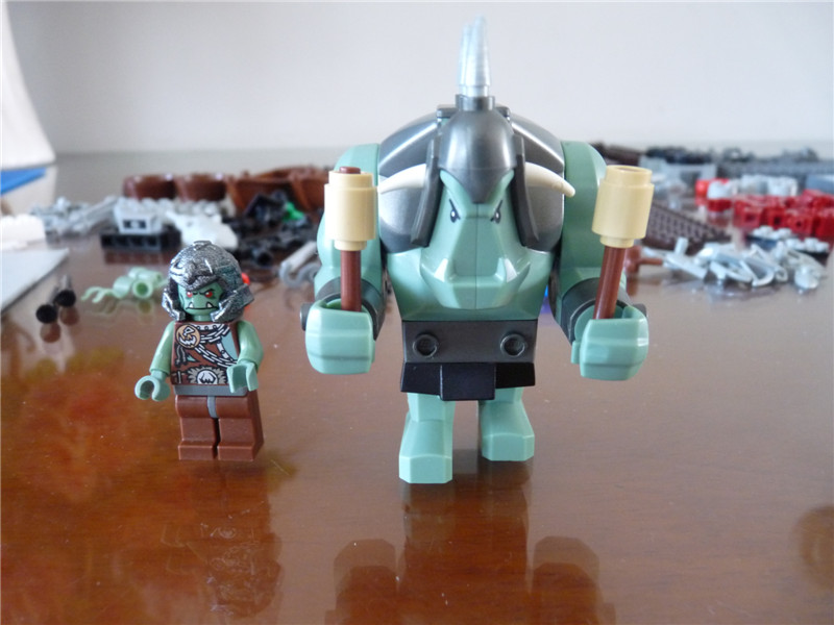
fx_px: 651
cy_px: 312
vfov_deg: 51.4
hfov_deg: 65.3
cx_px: 417
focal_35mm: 27
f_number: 2.8
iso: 400
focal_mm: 4.8
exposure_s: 1/13
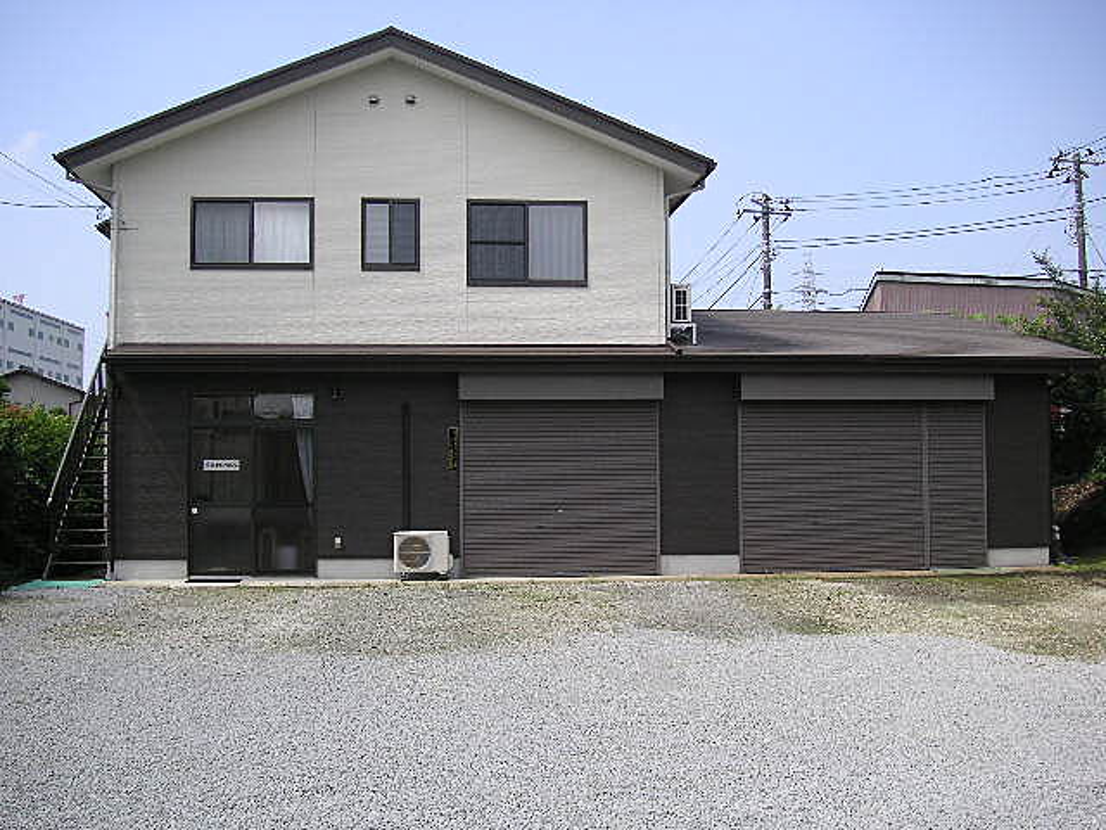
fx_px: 1182
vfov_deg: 38.7
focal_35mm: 37
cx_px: 553
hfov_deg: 50.1
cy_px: 415
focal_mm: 6.1
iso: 50
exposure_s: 1/750
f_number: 2.8
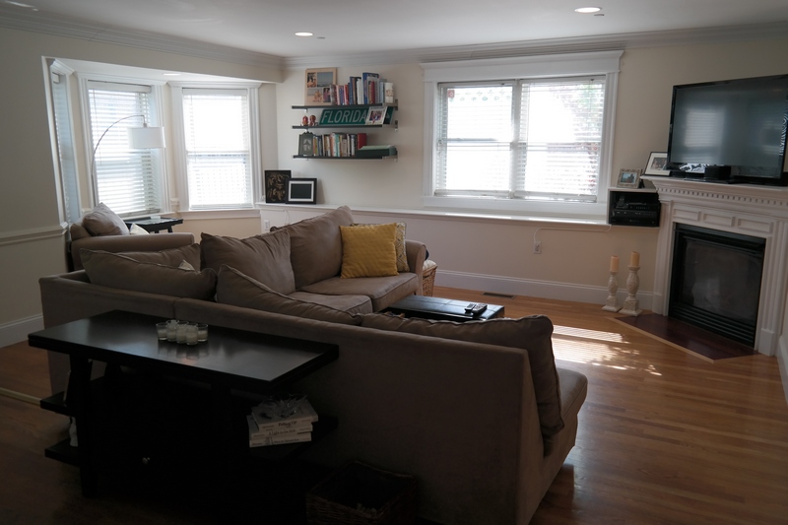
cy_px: 262
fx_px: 591
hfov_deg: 67.4
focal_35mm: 27
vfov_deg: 47.9
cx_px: 394
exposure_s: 1/80
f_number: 3.5
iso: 200
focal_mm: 18
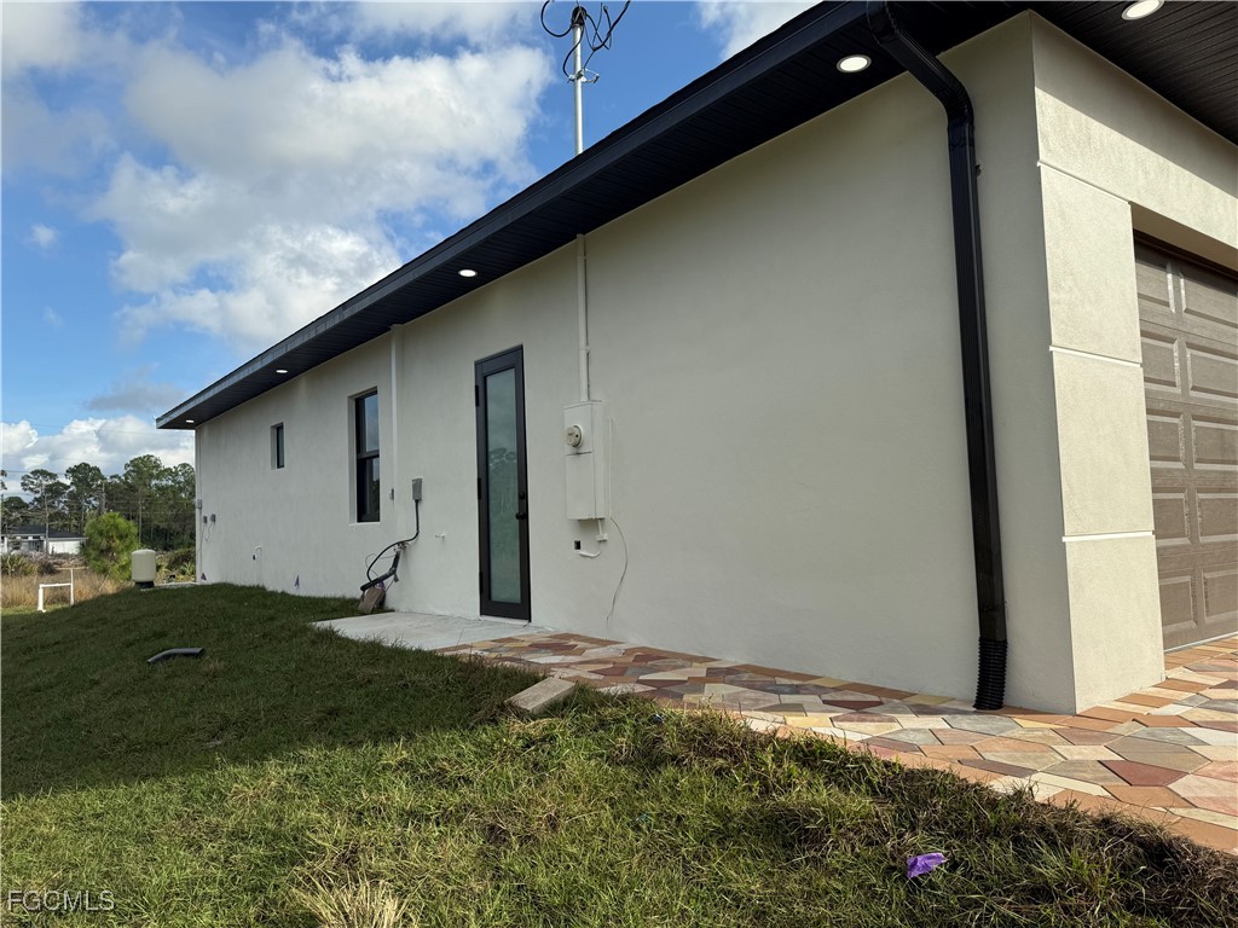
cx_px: 619
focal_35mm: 24
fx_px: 858
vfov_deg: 56.8
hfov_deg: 71.6
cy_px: 464
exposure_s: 1/4673
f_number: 1.78
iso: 80
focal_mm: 6.76
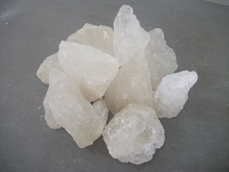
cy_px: 86
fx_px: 212
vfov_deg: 44.2
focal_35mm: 32
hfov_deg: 56.8
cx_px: 114
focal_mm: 5.7
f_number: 2.9
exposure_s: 1/8
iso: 123
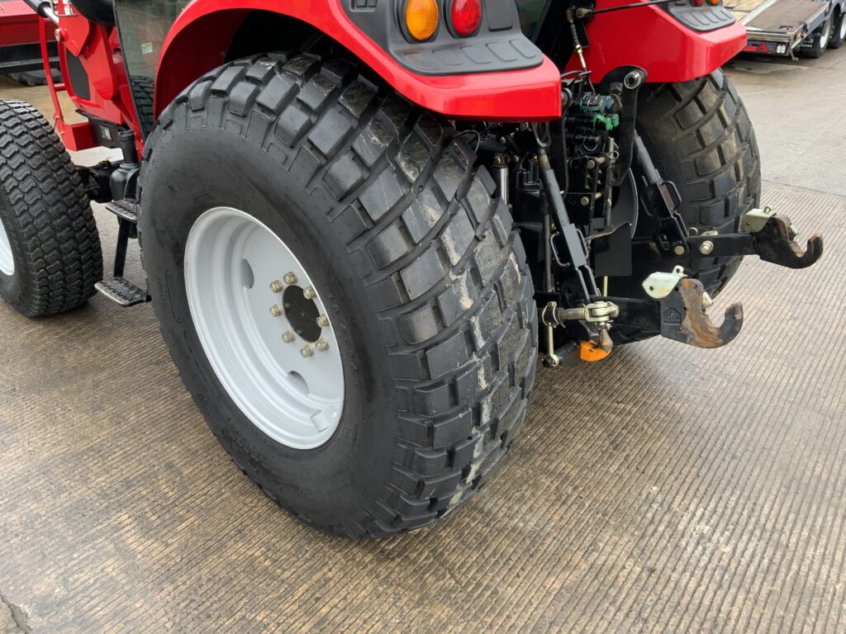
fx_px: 709
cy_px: 317
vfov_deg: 48.2
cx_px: 423
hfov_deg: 61.7
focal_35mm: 29
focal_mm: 3
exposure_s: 1/122
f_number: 1.8
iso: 25
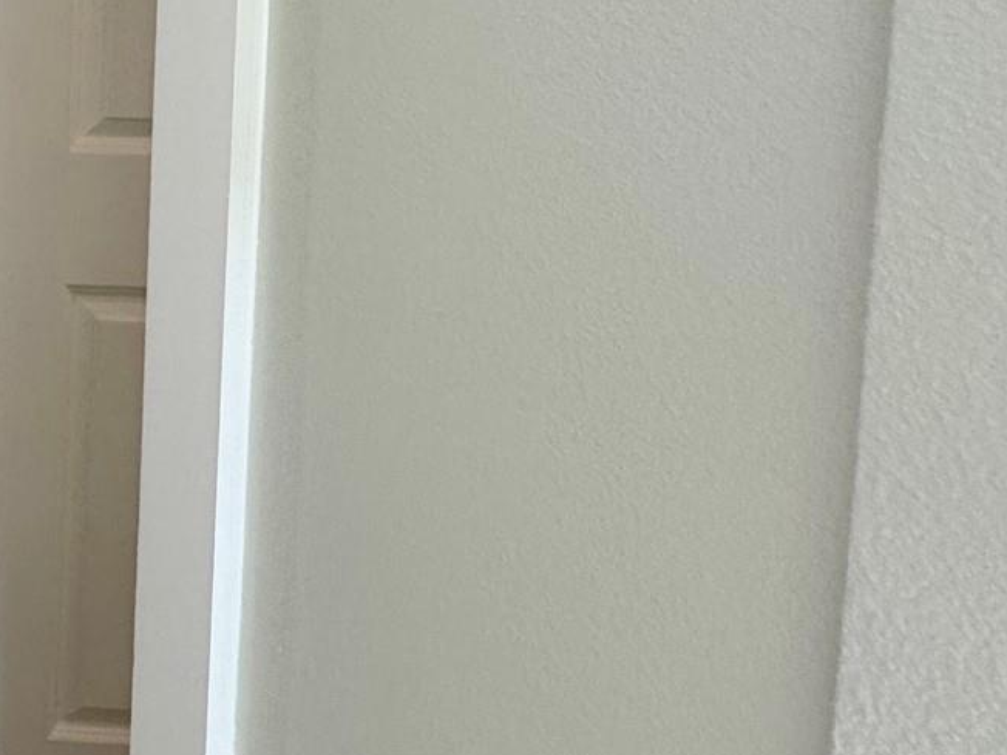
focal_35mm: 44
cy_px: -86
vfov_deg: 29.5
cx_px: -524
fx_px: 1280
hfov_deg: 27.8
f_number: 2.2
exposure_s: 1/120
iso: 200
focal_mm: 2.22
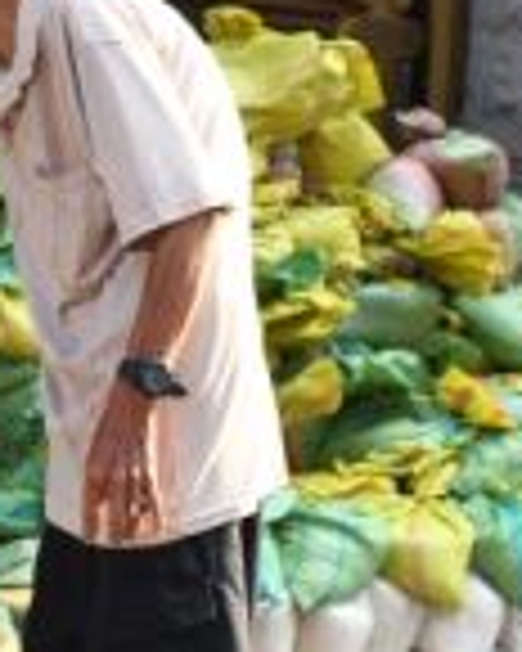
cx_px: -158
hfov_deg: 9.8
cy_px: 115
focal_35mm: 155
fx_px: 2993
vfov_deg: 12.4
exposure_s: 1/160
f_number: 4
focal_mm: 48
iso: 500
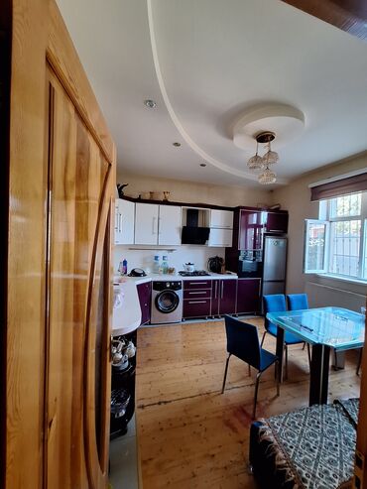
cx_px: 184
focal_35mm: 13
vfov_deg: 106.2
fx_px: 184
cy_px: 244
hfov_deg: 89.9
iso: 160
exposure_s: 1/25
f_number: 2.2
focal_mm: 1.74
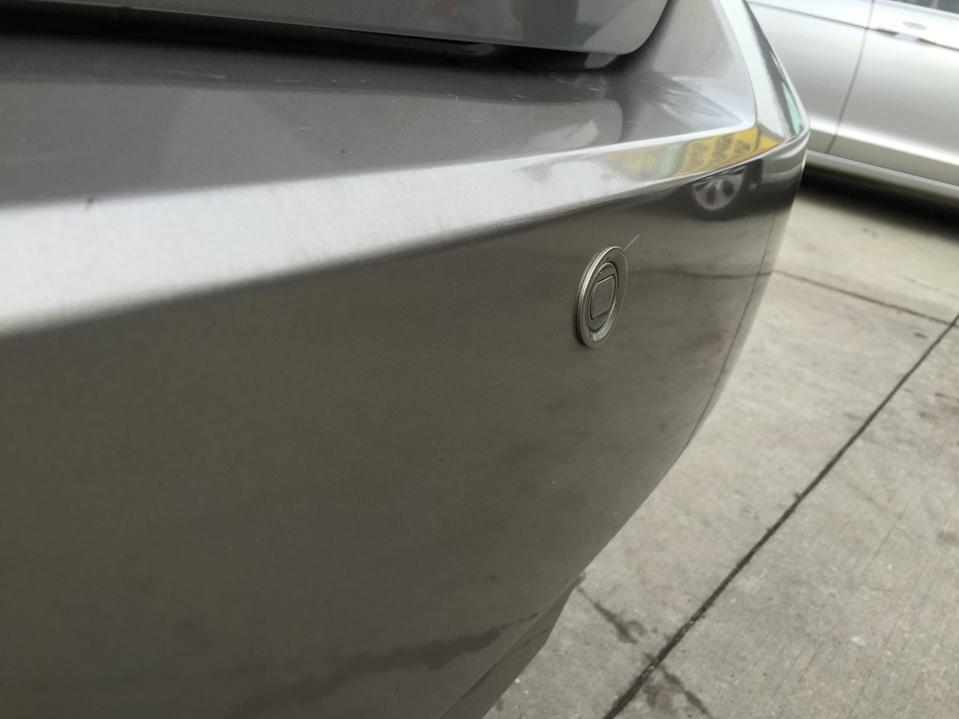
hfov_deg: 61.7
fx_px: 803
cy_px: 360
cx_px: 480
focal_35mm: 29
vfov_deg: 48.2
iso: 32
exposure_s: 1/230
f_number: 2.2
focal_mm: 4.15
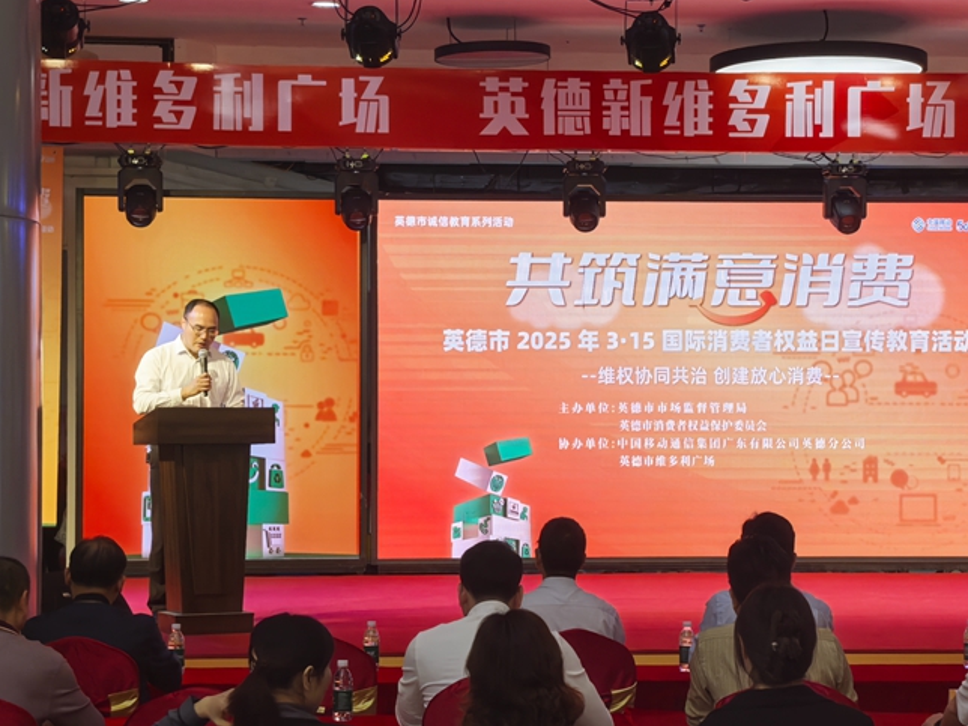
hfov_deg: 22.5
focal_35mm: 87
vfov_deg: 17.0
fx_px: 2433
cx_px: 544
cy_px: 344
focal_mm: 6.98
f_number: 4
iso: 200
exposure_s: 1/100
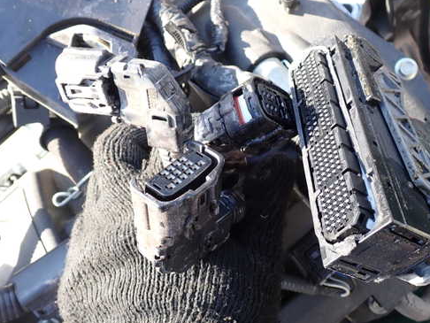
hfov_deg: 49.7
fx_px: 460
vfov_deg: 38.7
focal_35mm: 37
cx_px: 264
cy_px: 152
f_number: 3.2
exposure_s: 1/100
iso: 100
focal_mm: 5.4
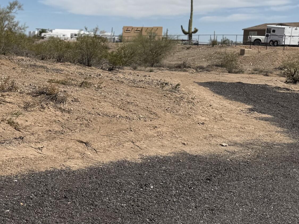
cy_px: 99
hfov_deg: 26.7
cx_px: -65
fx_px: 553
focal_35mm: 64
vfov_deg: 22.9
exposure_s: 1/9091
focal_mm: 6.76
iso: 80
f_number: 1.78
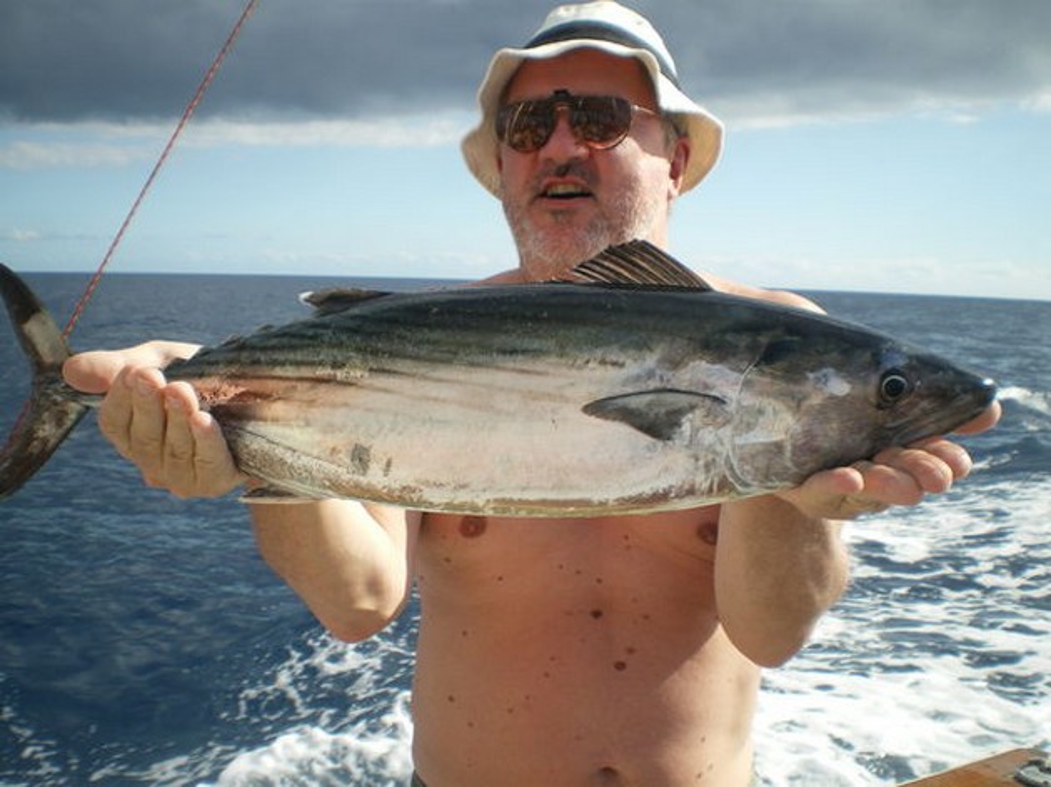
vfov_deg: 39.6
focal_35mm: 36
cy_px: 394
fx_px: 1093
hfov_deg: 51.4
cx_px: 526
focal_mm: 6.3
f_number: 4.6
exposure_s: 1/320
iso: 50
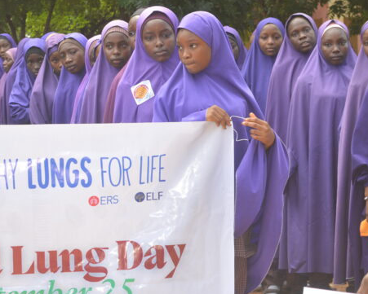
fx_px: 913
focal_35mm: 84
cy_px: 186
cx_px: 78
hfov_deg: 22.5
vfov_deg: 18.3
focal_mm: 35
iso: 100
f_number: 5.6
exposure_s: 1/100
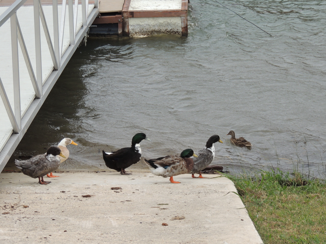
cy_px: 122
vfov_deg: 9.6
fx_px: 1460
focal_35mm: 155
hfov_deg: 12.7
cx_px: 163
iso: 200
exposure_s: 1/500
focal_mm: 27.6
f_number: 4.4
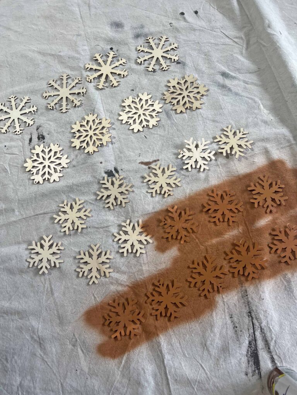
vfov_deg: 67.3
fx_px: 297
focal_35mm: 26
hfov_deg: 53.1
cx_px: 148
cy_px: 198
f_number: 1.5
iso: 80
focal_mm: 5.7
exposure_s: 1/120
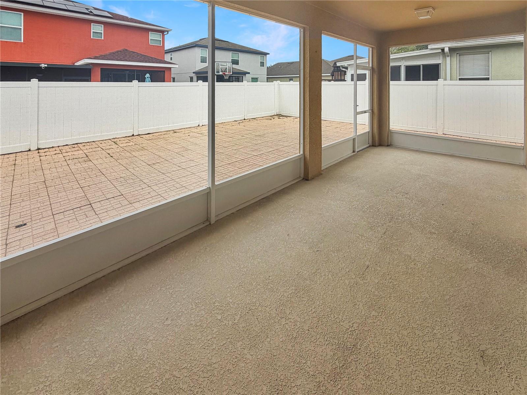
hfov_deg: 102.1
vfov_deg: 85.7
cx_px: 264
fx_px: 213
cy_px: 198
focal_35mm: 14
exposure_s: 1/770
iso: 40
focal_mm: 2.22
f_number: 2.2
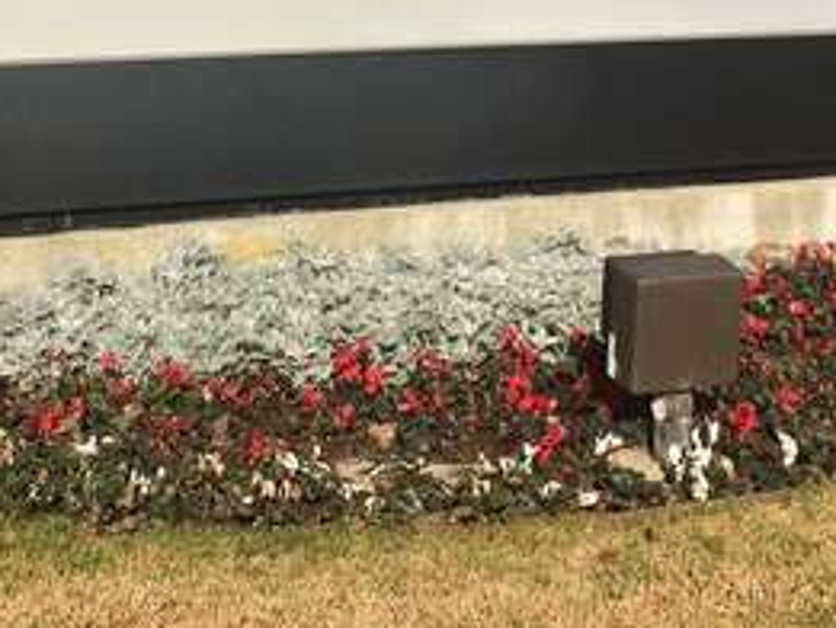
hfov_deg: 22.0
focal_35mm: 89
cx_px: 356
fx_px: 2150
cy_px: -96
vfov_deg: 16.0
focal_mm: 4.15
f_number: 2.2
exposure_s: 1/3731
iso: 32
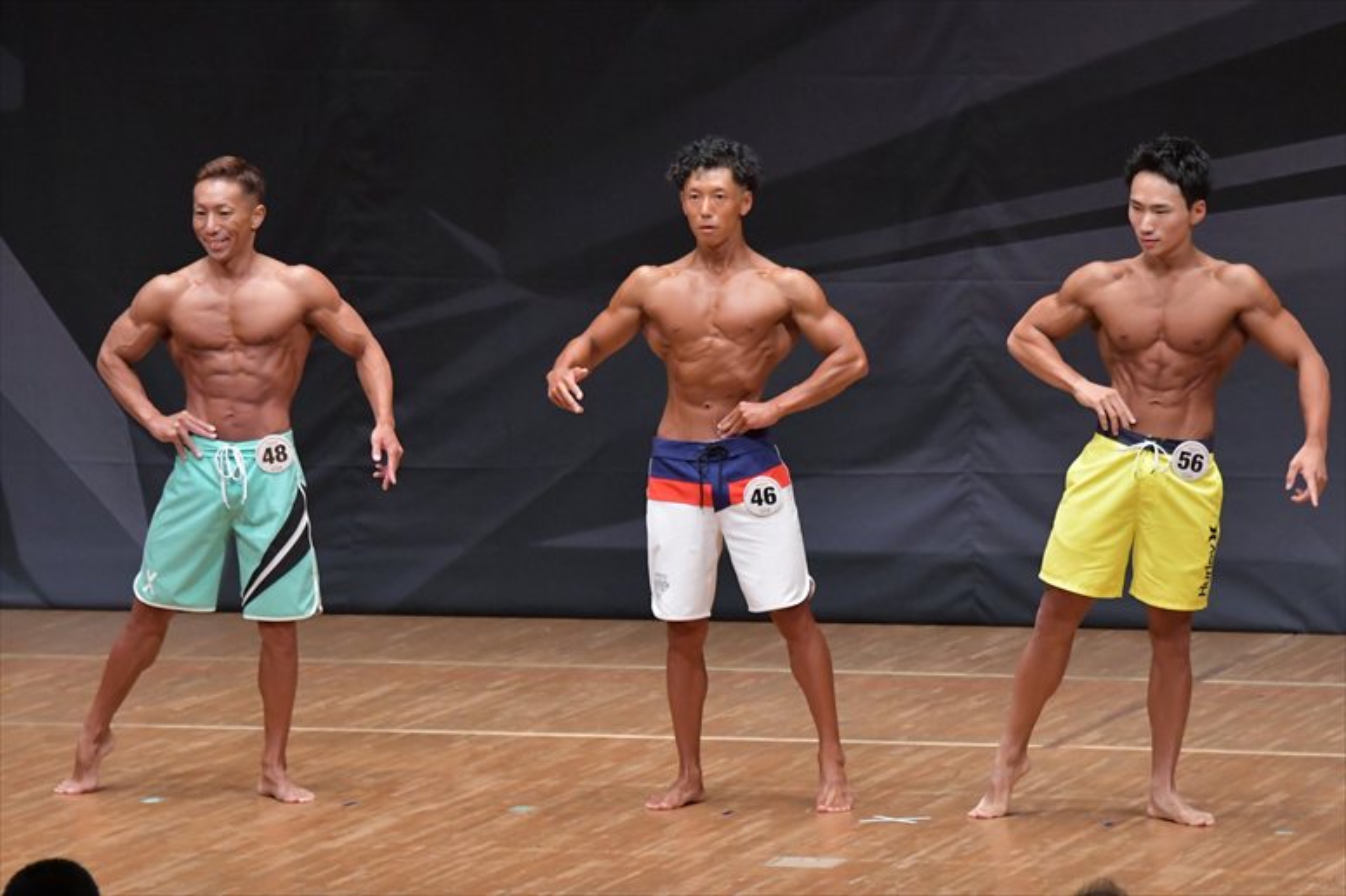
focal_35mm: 240
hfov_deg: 8.6
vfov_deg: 5.7
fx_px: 8969
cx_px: 673
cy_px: 448
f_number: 5.6
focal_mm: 160
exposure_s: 1/400
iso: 6400
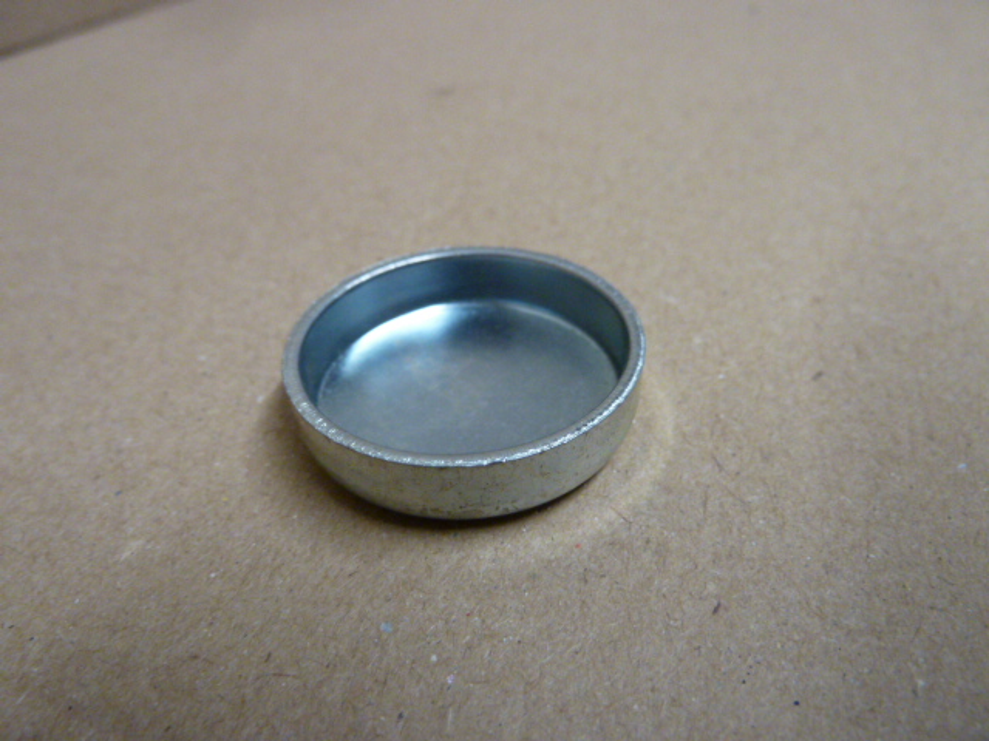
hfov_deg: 69.4
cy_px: 370
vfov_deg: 54.9
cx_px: 494
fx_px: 714
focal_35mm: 25
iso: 400
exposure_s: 1/15
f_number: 3.3
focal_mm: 4.1
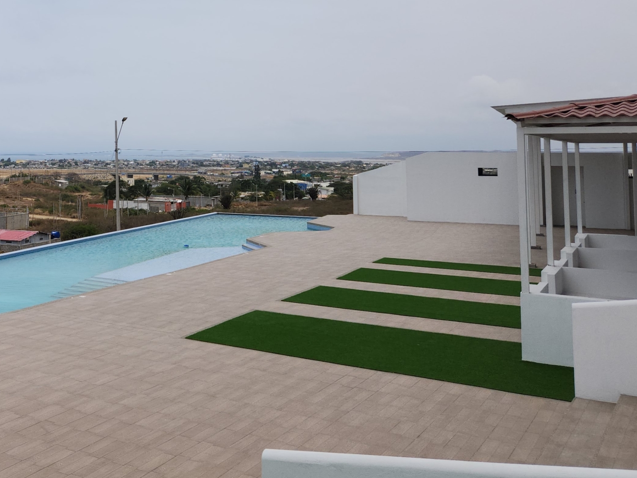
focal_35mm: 44
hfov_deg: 39.3
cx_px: 45
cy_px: 105
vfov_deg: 32.1
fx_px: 810
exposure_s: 1/3788
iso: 20
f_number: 1.8
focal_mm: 5.4
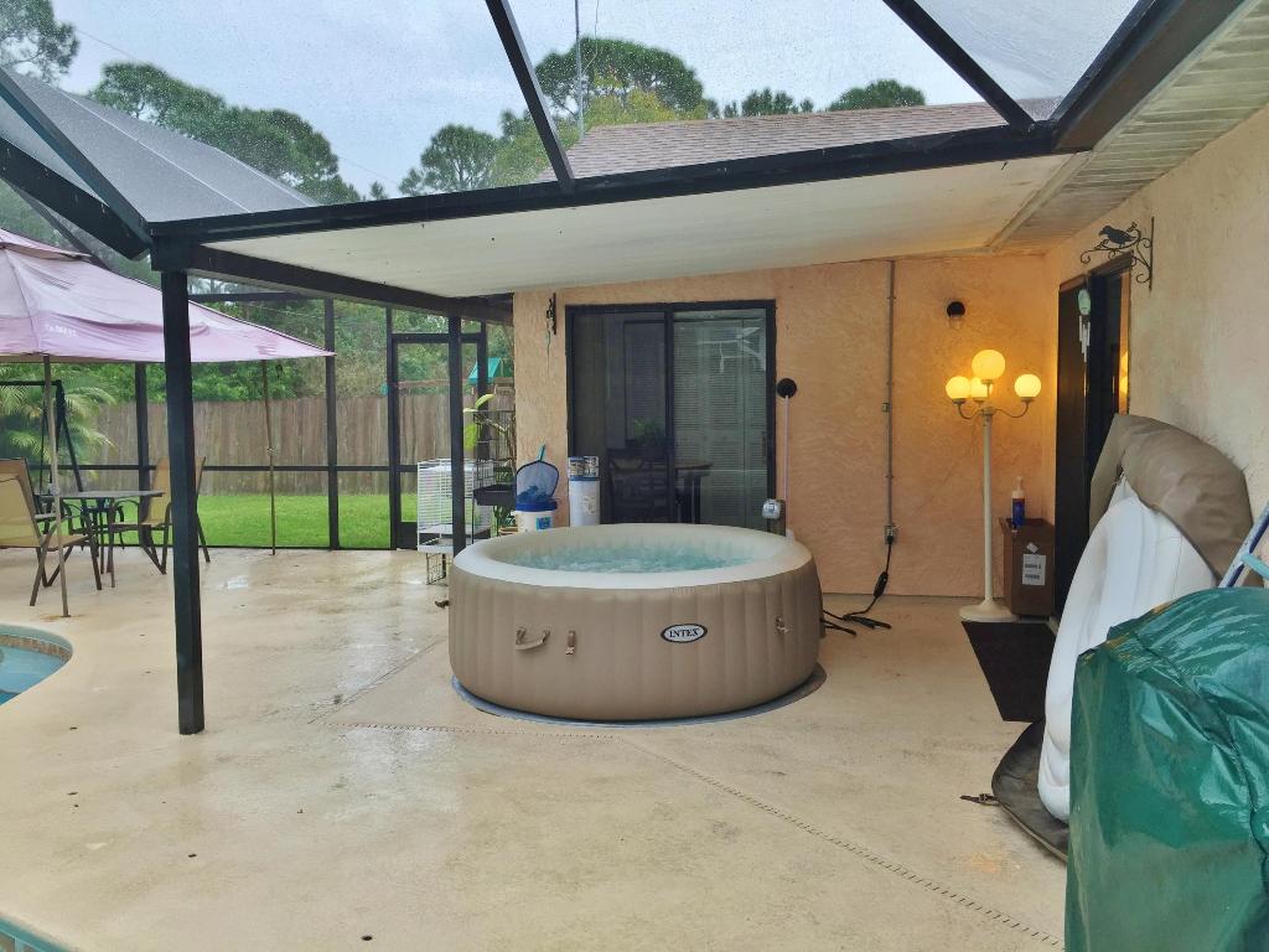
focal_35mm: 29
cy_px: 476
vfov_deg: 48.2
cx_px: 634
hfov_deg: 61.7
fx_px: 1063
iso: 32
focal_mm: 4.15
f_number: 2.2
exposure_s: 1/121
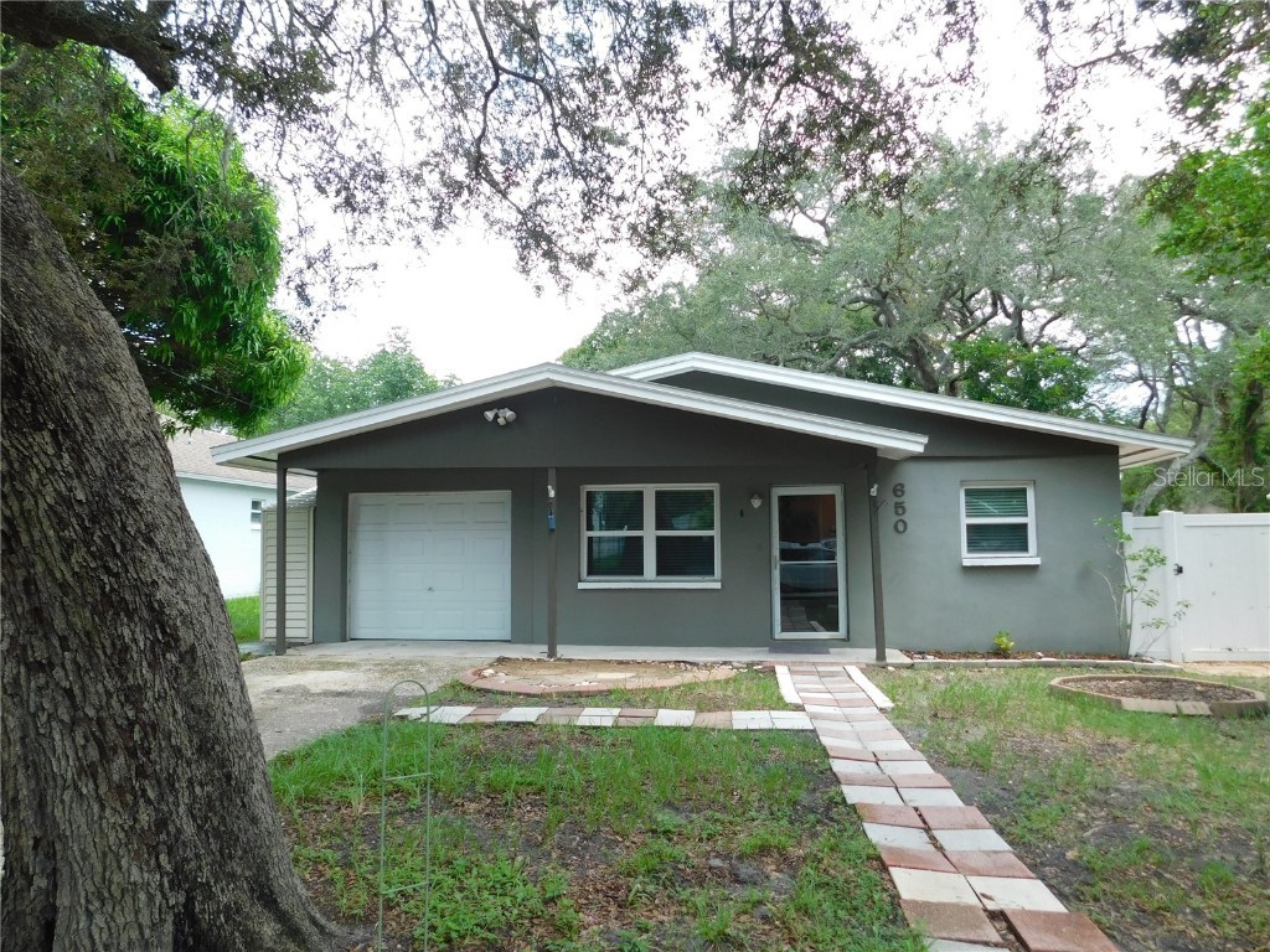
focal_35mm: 23
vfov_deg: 58.9
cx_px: 635
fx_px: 844
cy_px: 476
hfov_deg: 73.9
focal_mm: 4
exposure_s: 1/320
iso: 125
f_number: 3
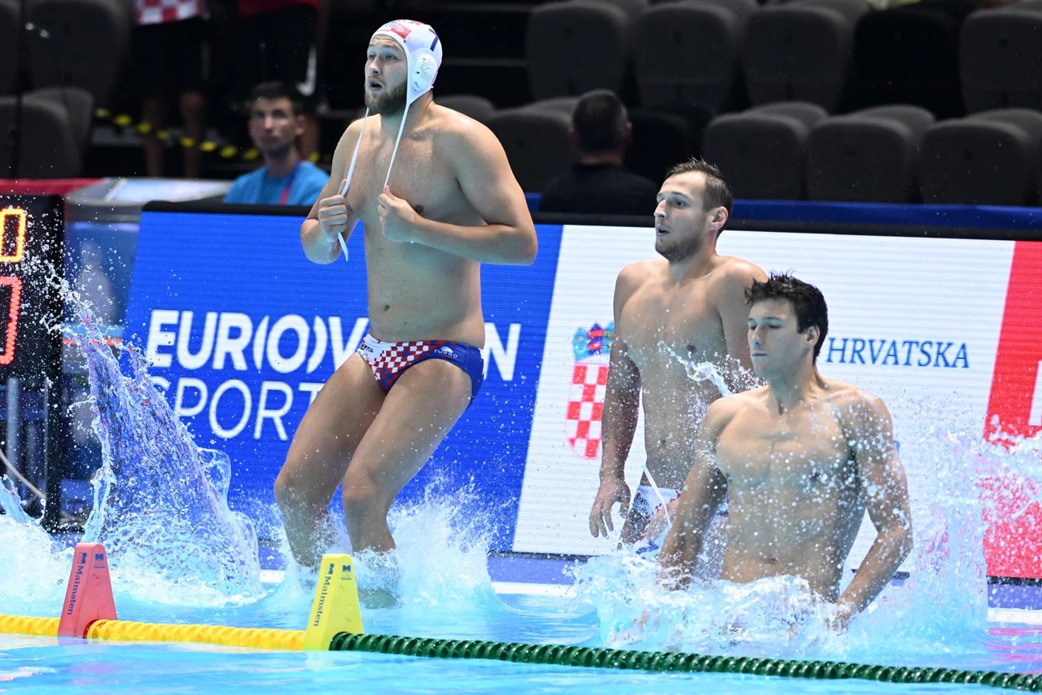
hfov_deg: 5.2
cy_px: 348
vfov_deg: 3.4
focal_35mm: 400
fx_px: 11580
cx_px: 521
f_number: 4
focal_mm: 400
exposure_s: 1/1250
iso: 4000
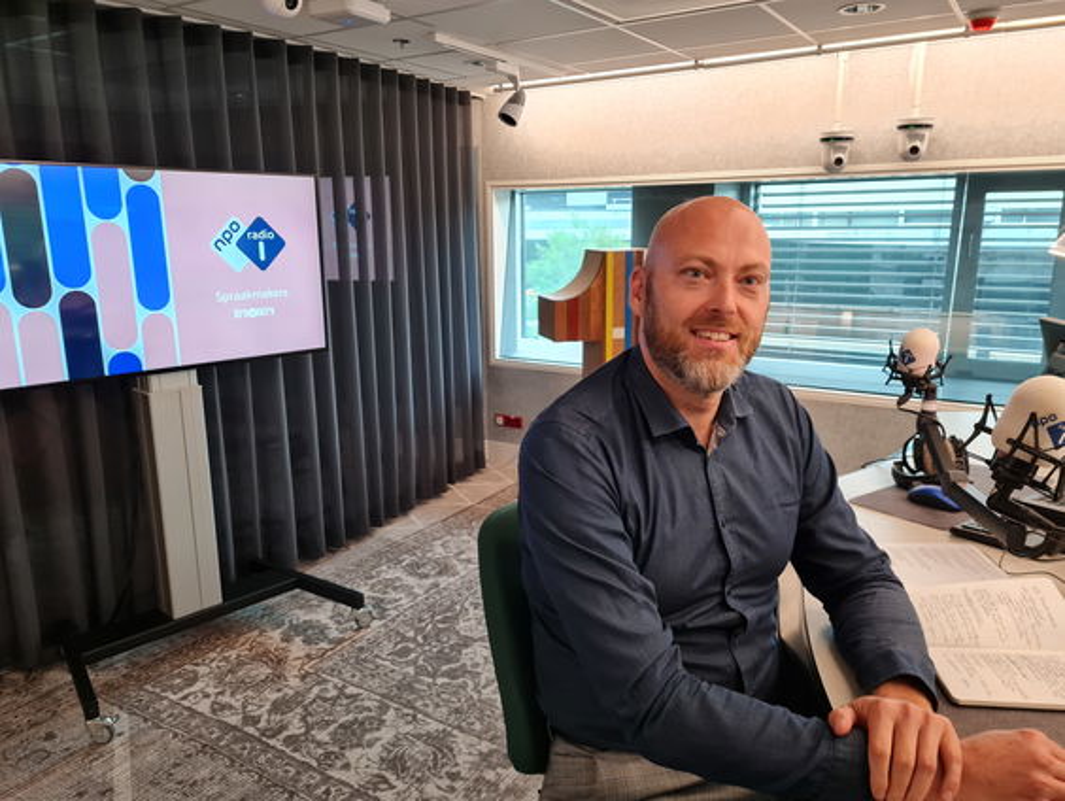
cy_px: 400
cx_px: 532
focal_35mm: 26
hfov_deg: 67.3
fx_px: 801
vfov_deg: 53.1
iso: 250
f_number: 1.8
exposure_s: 1/50
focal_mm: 5.4
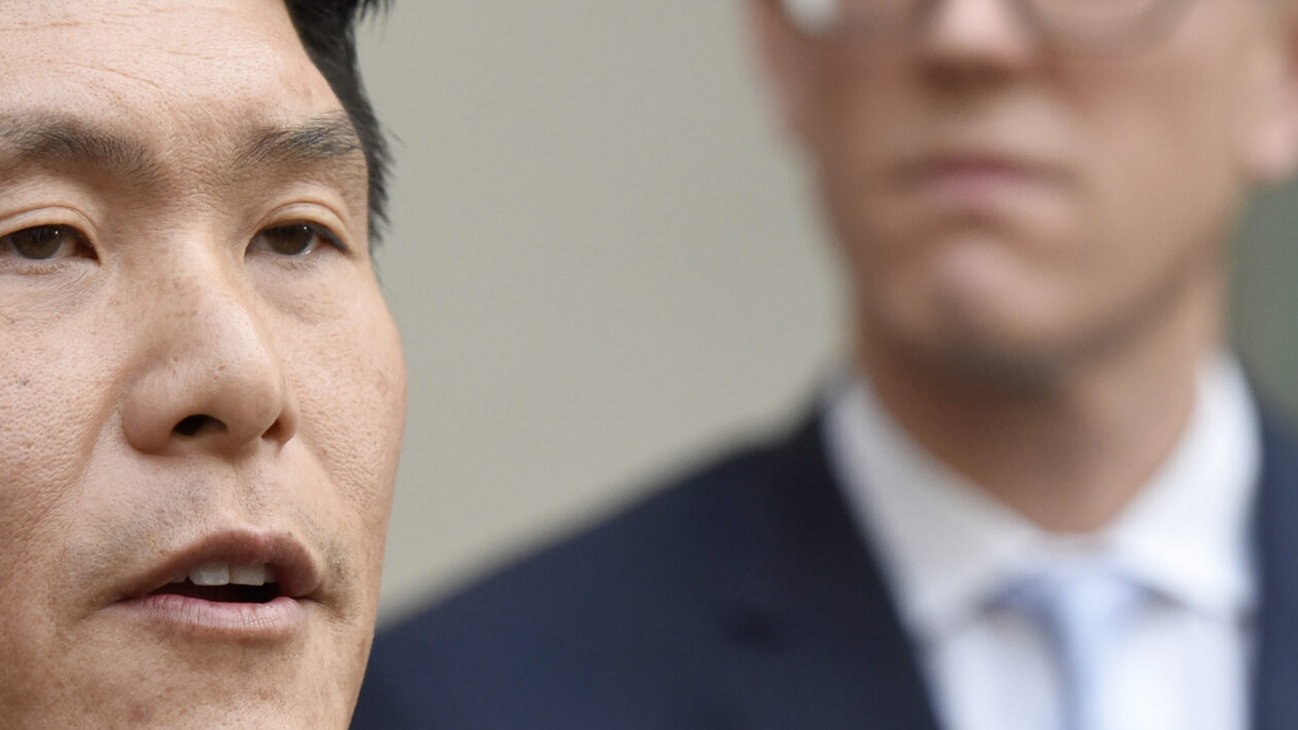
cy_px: 419
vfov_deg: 3.6
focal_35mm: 339
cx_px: 567
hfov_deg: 6.4
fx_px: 11667
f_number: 4
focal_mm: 160
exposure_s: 1/800
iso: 2500
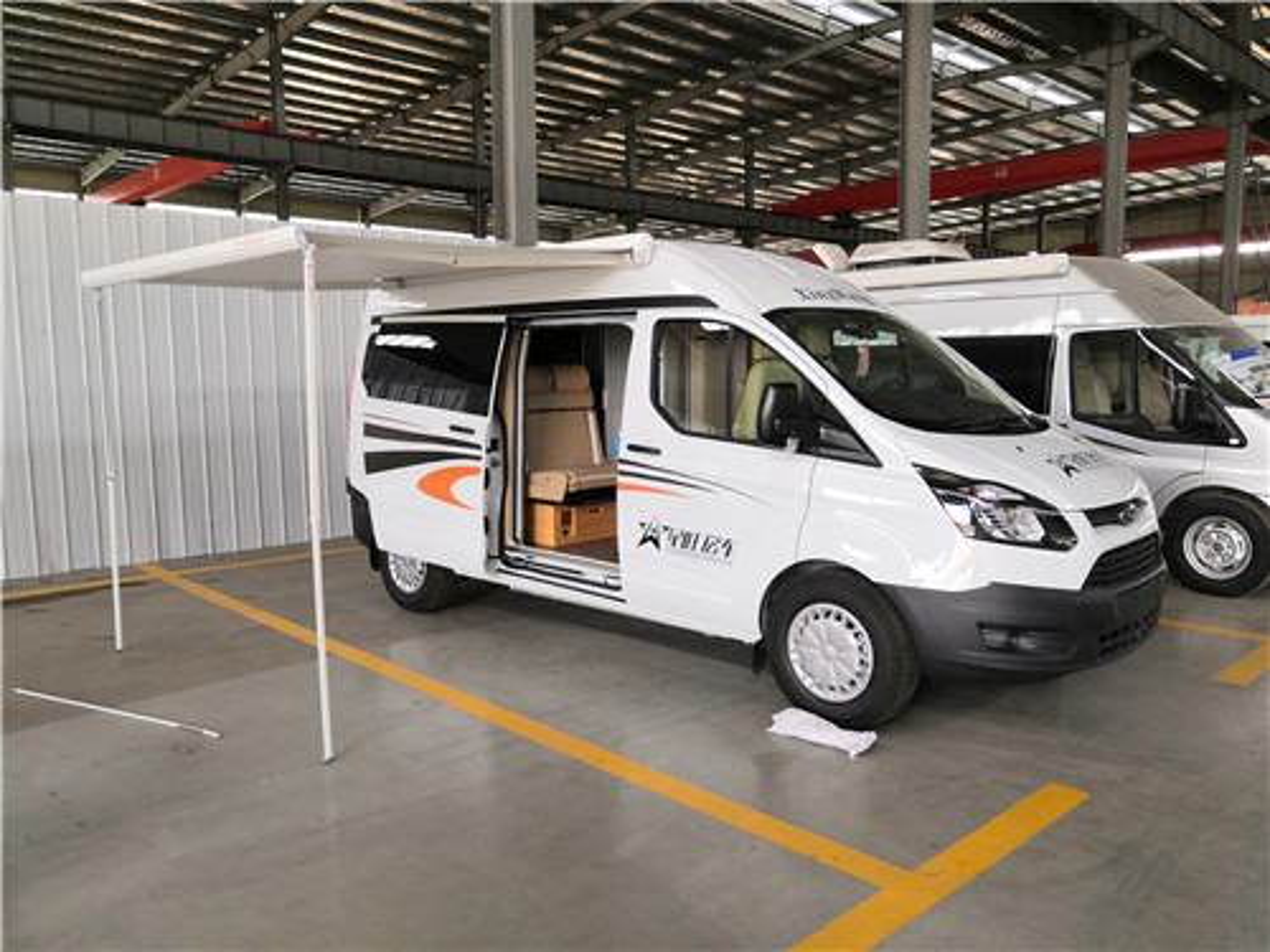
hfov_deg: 65.3
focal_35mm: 27
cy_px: 476
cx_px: 635
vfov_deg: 51.4
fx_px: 991
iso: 80
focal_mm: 3.95
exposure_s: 1/60
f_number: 1.8
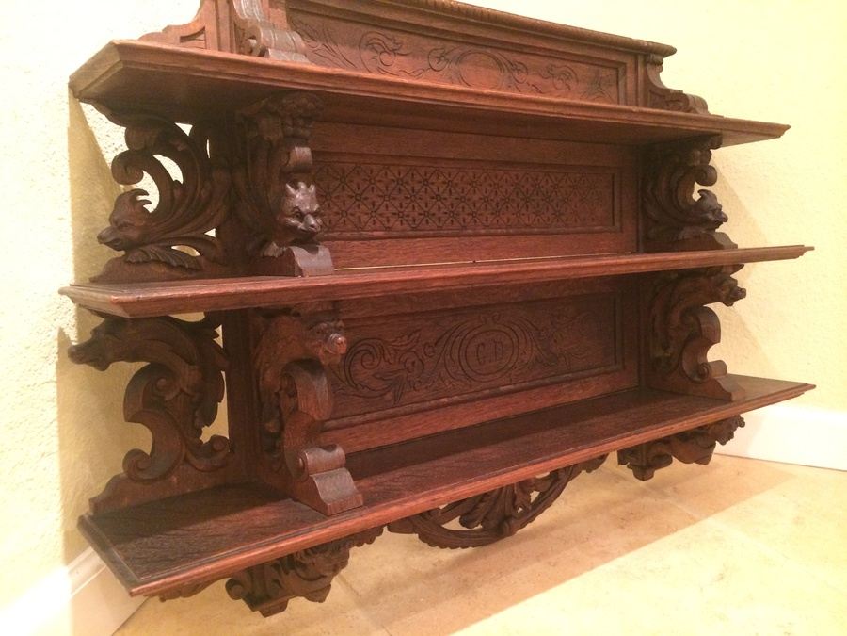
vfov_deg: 46.8
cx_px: 424
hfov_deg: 60.0
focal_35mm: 30
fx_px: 734
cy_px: 318
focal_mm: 4.12
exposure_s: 1/15
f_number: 2.2
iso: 320
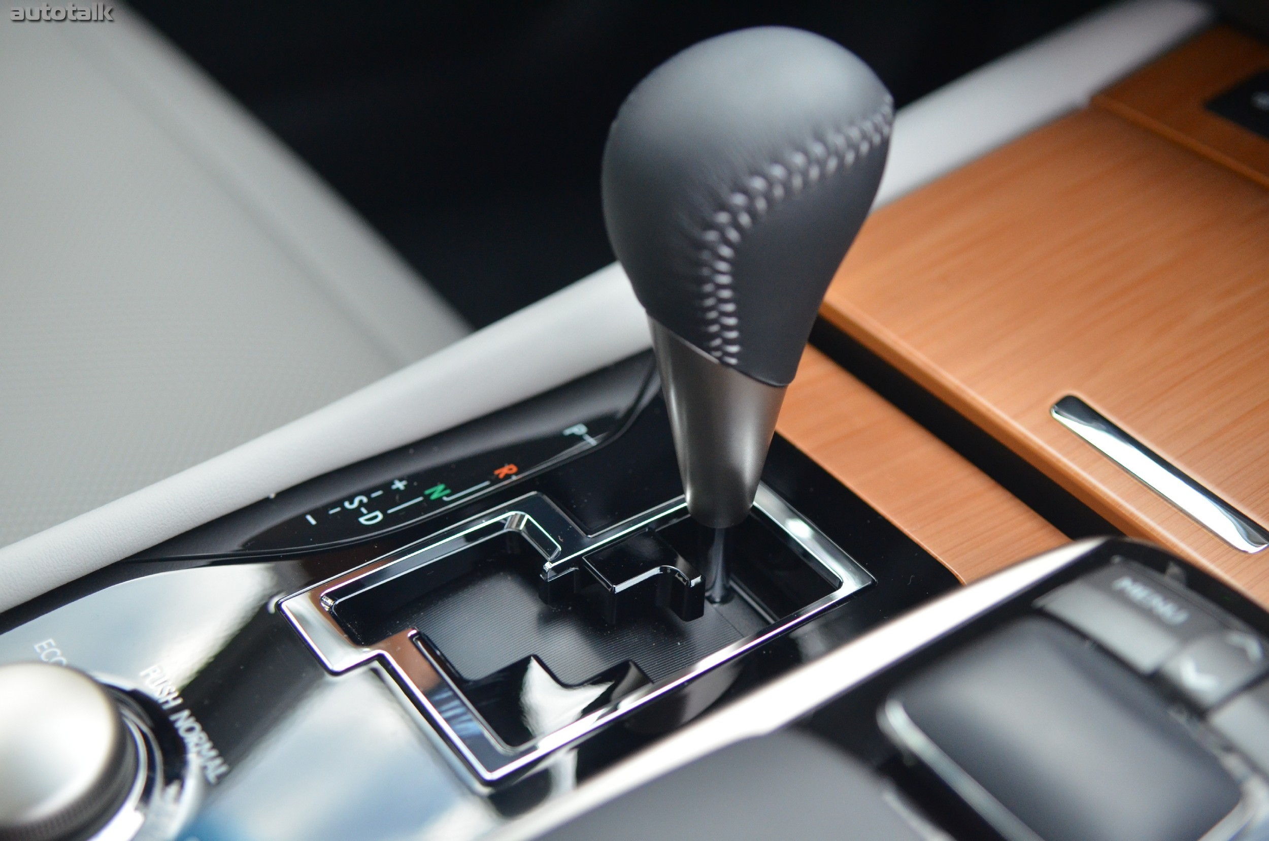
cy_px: 420
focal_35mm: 48
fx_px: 1689
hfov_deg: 41.2
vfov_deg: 28.0
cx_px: 634
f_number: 2.8
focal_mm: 32
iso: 1600
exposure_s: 1/200
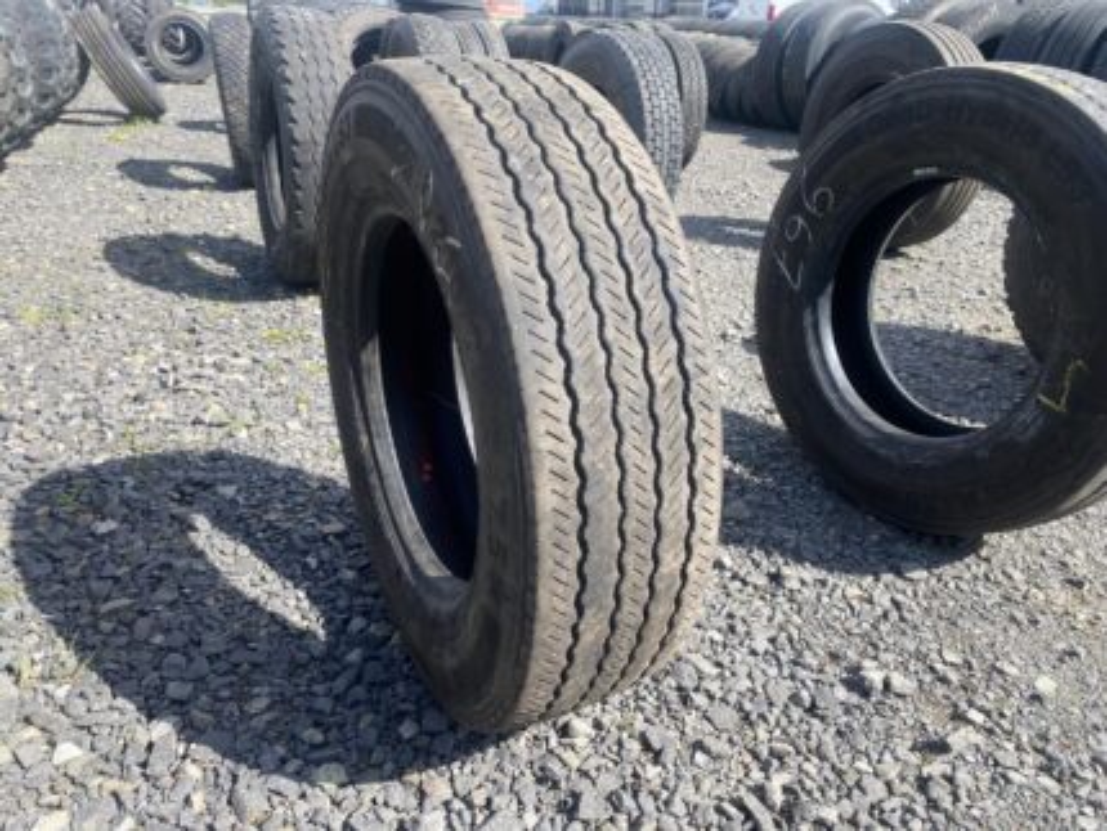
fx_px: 832
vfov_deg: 53.1
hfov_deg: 67.3
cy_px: 416
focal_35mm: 26
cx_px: 554
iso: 32
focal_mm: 4.25
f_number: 1.8
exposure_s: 1/1072
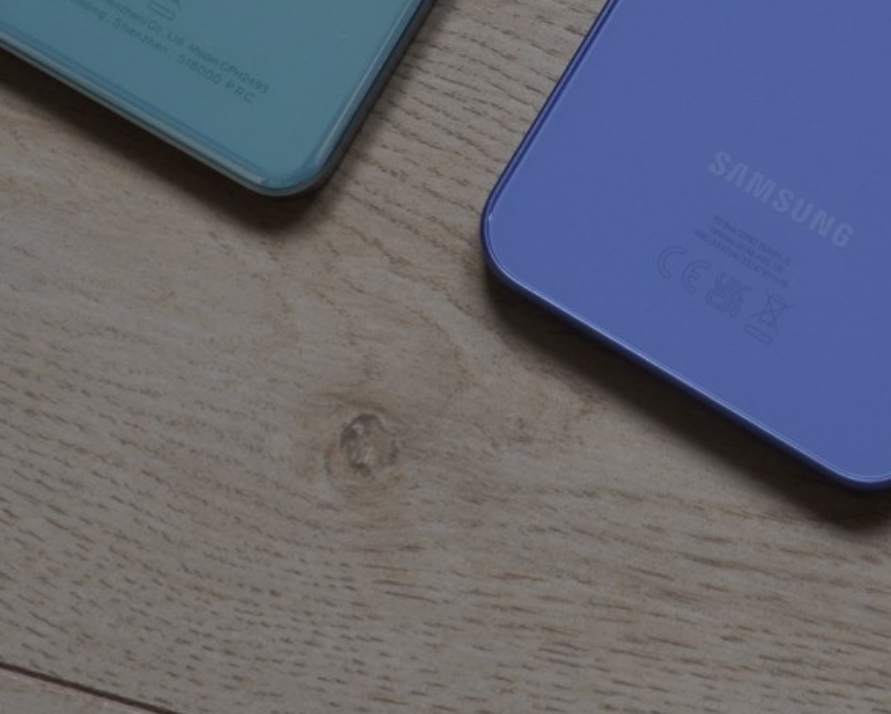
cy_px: -21
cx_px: 863
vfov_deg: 10.8
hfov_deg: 13.4
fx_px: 3746
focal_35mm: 142
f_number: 4
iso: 500
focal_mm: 46
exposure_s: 1/160
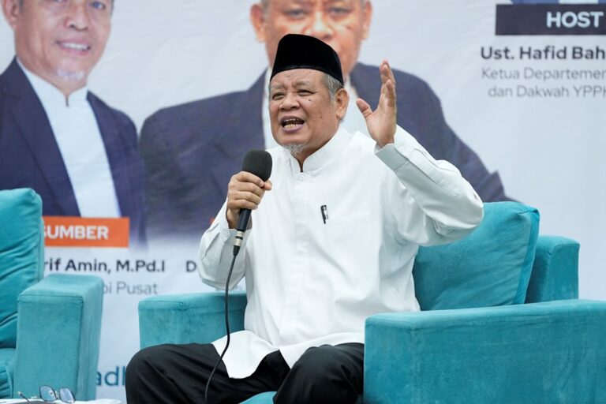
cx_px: 303
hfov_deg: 10.3
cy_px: 202
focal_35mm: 200
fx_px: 3366
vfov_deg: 6.9
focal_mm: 200
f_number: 2.8
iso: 1600
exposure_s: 1/80
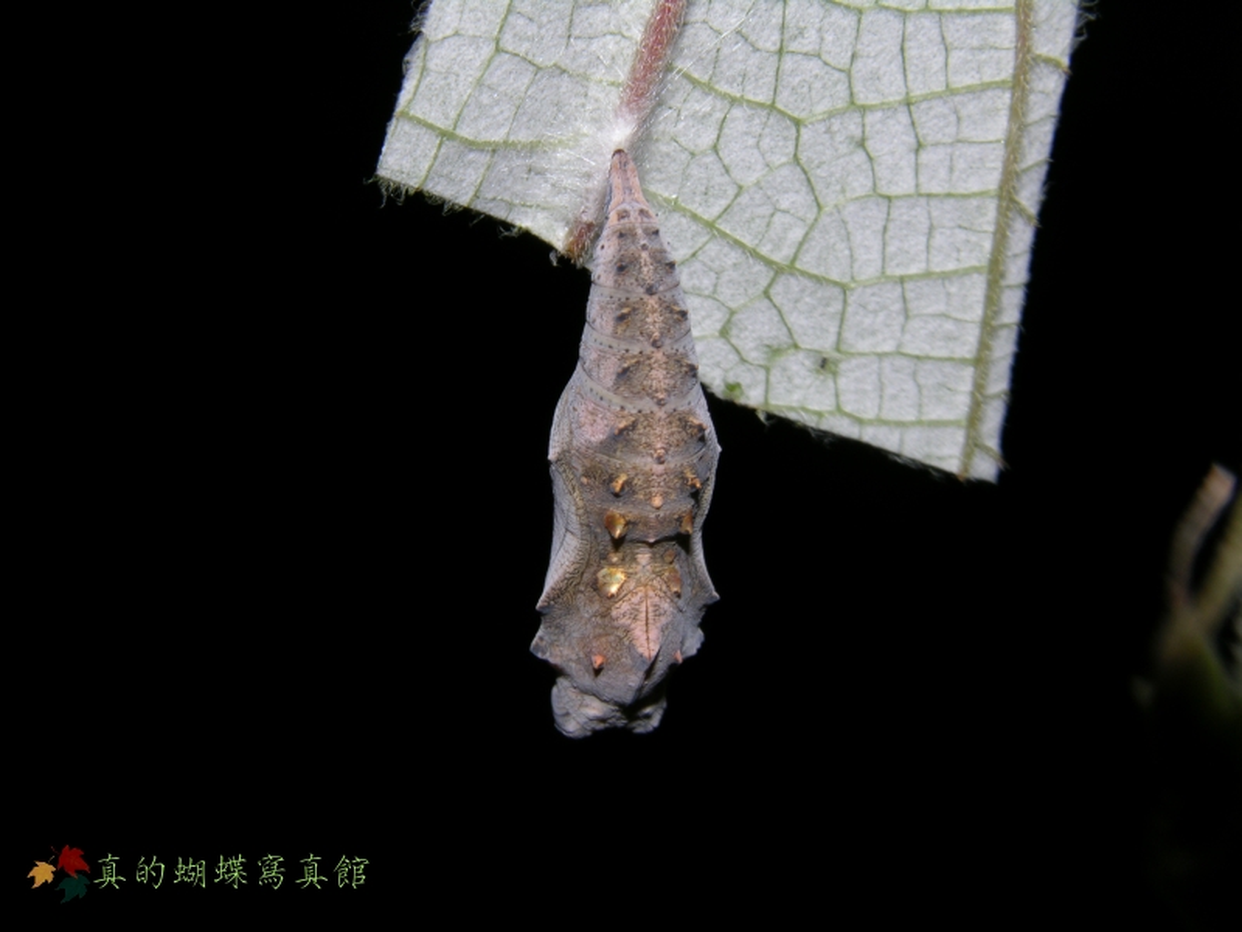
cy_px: 466
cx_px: 621
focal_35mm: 110
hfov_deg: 17.9
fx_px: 3947
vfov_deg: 13.5
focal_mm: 27.3
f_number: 6.6
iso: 50
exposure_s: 1/4000
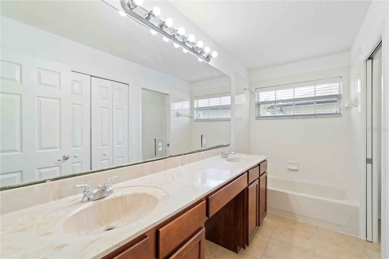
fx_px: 162
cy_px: 130
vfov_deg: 77.3
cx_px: 194
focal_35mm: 15
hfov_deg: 100.4
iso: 200
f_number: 9
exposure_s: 1/6
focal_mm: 10
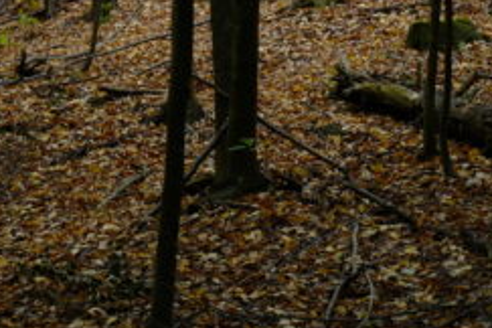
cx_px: 277
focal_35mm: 118
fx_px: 1613
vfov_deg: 10.7
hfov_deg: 17.3
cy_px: -303
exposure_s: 1/1250
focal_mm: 28
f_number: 1.7
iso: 200
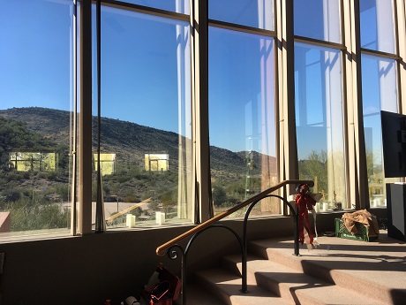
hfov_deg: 61.7
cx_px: 203
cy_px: 152
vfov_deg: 48.2
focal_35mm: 29
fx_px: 340
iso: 25
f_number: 2.2
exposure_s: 1/120
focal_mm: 4.15
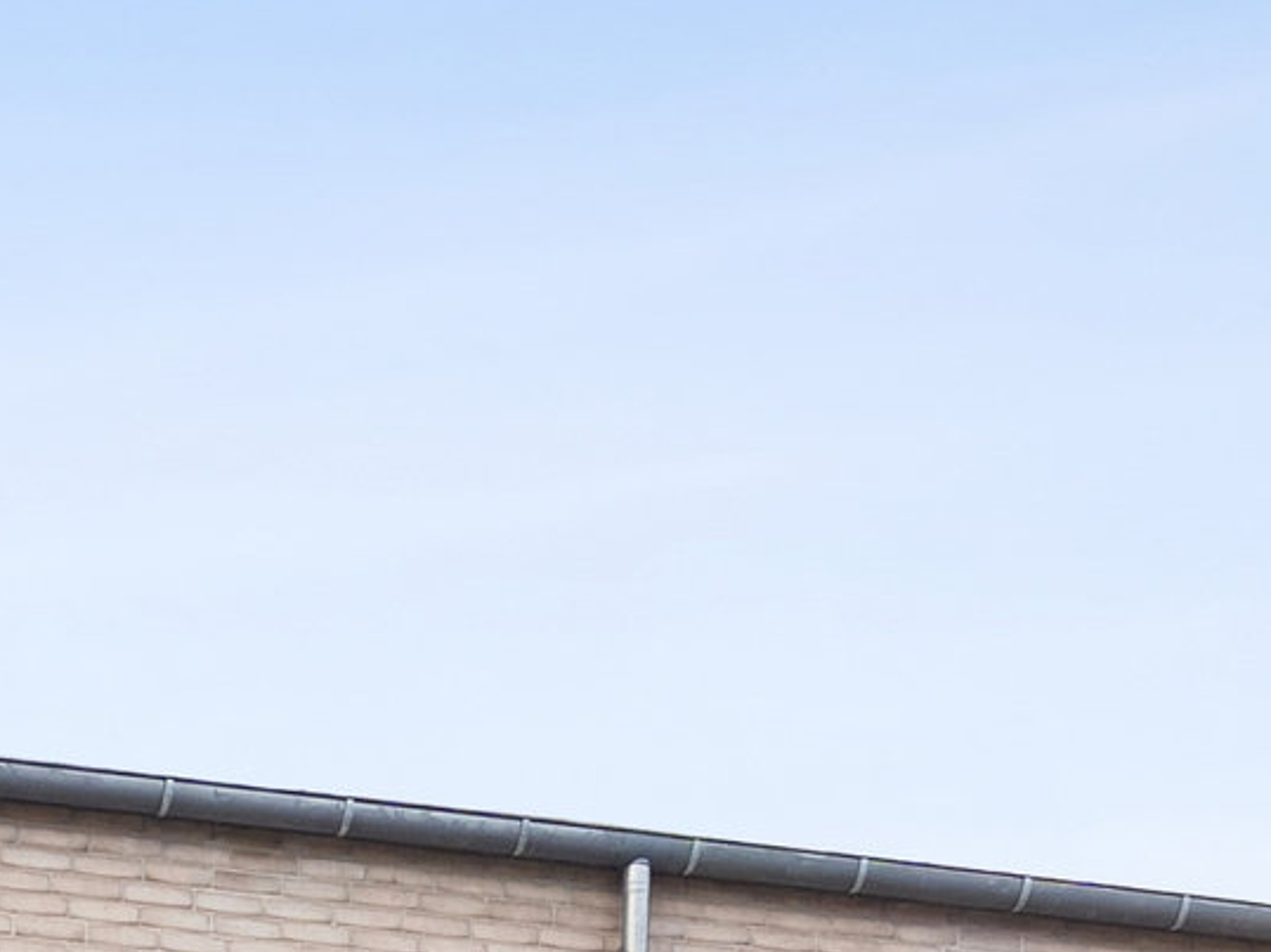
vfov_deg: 11.2
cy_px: 1975
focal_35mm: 118
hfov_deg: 16.1
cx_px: -208
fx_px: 4331
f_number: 6.3
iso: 100
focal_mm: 22
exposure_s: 1/60
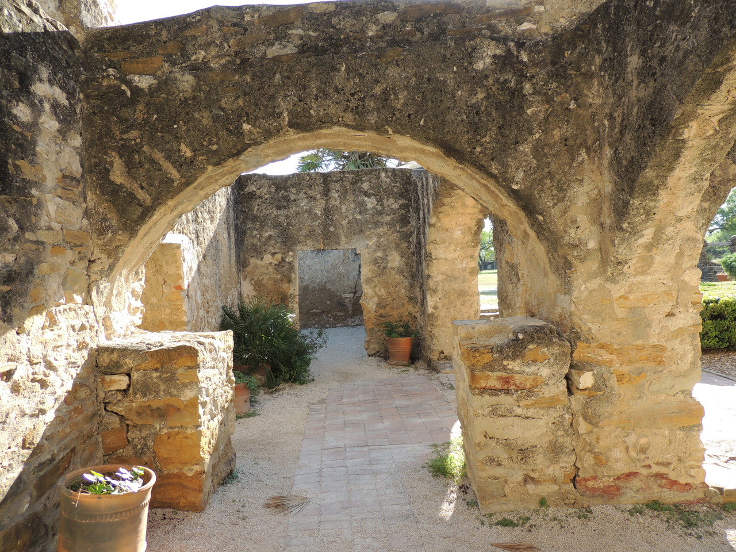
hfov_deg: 71.6
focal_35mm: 24
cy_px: 276
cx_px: 368
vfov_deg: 56.8
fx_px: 510
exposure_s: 1/200
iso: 100
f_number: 3
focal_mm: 4.3
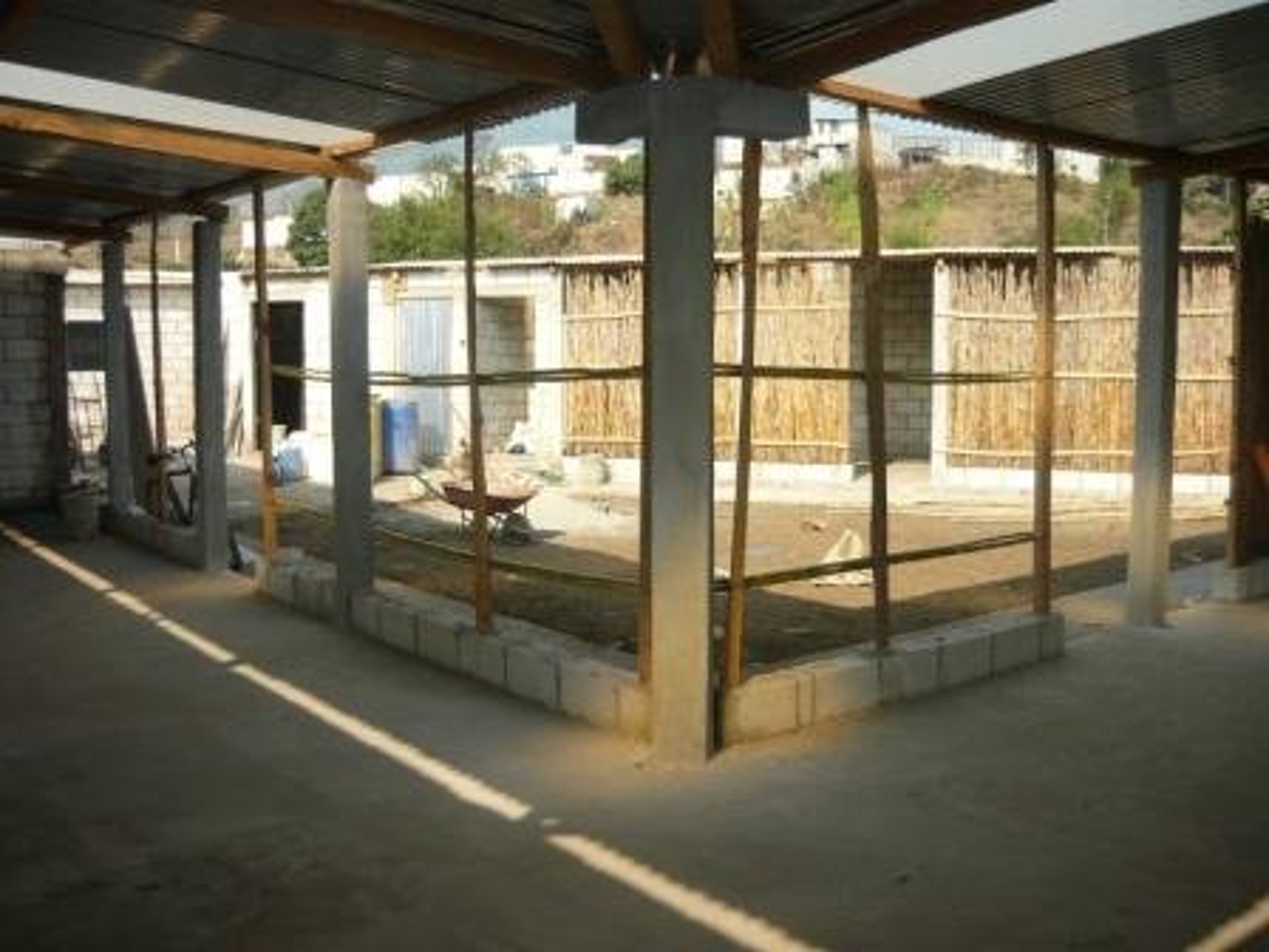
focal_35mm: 33
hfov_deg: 55.4
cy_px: 476
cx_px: 634
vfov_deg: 42.9
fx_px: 1210
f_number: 2.8
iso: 100
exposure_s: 1/800
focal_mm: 5.5
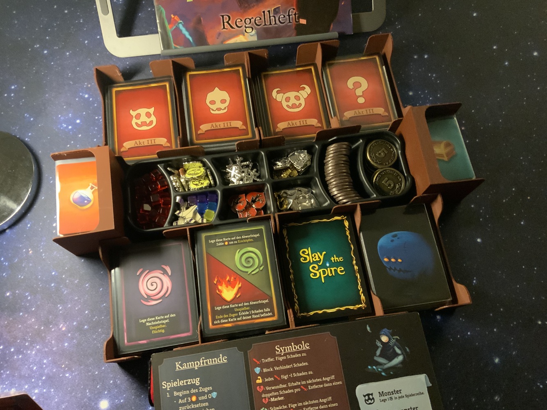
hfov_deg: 61.7
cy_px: 205
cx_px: 274
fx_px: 458
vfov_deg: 48.2
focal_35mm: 29
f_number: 1.8
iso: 400
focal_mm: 3
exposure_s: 1/25
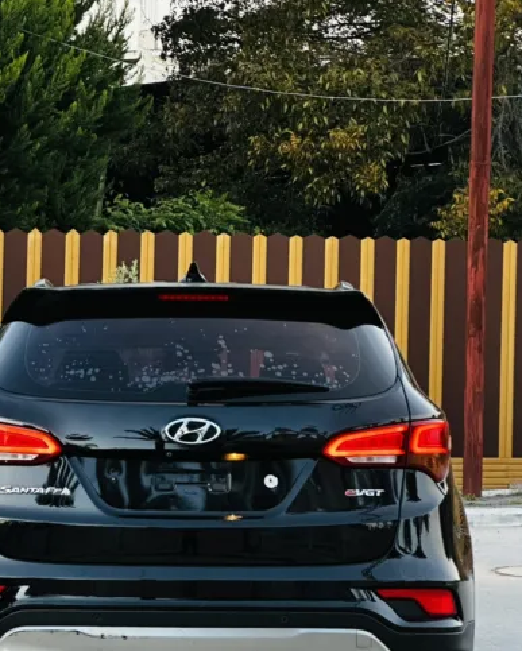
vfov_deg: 17.1
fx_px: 2161
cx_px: 192
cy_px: 365
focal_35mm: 112
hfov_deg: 13.8
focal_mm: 9
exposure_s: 1/60
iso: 640
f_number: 2.8
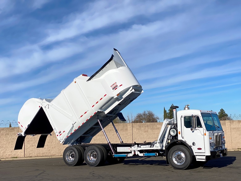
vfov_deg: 28.0
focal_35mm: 52
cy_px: 90
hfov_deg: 36.8
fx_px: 362
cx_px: 120
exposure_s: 1/2660
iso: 25
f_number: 2
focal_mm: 6
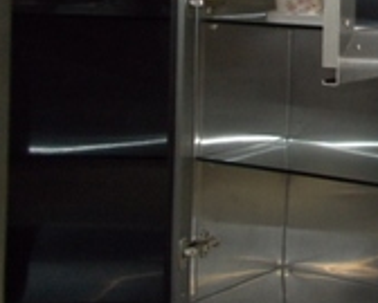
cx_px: 506
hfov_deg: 19.9
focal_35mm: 87
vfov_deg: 17.4
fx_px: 975
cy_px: 30
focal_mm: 5.3
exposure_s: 1/25
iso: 200
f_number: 3.4
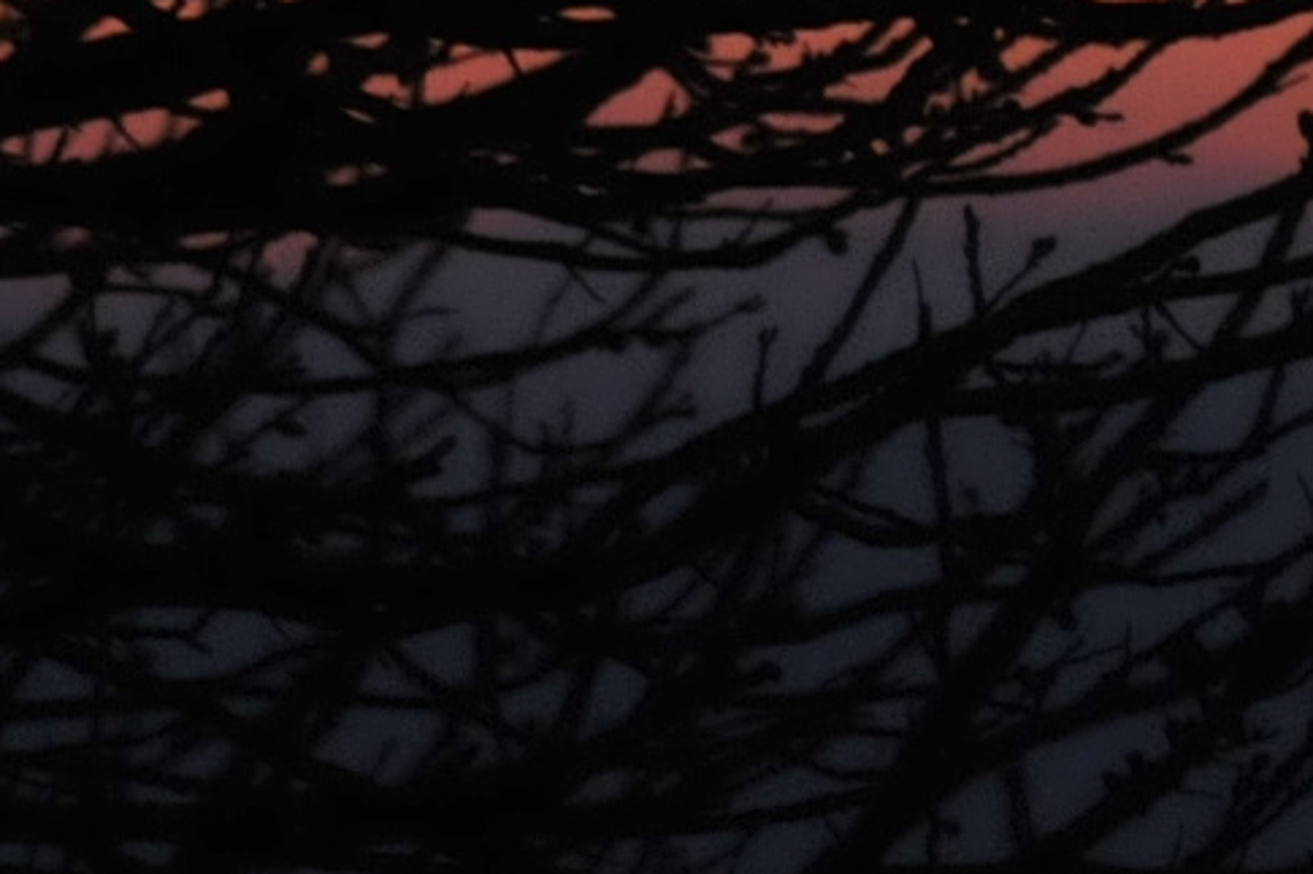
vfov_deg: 1.5
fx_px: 32601
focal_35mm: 894
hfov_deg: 2.3
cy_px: -709
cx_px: 1898
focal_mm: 135
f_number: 2.8
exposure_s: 1/320
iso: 1000
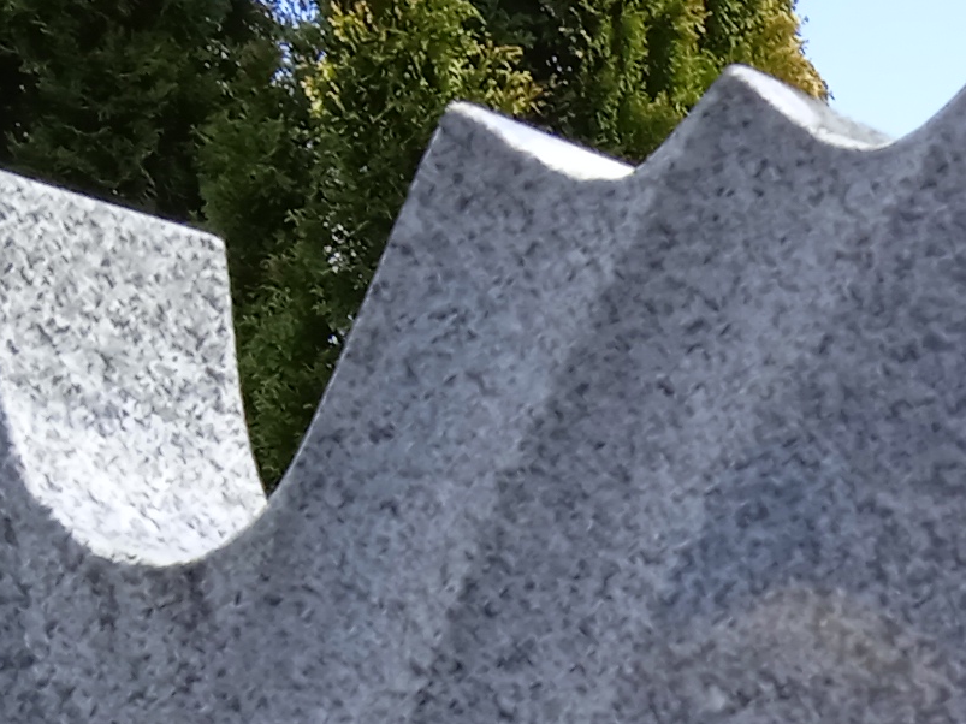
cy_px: 1864
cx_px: 1861
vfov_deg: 9.0
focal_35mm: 145
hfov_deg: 12.2
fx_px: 4046
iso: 100
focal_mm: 3.43
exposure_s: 1/365
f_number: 2.2
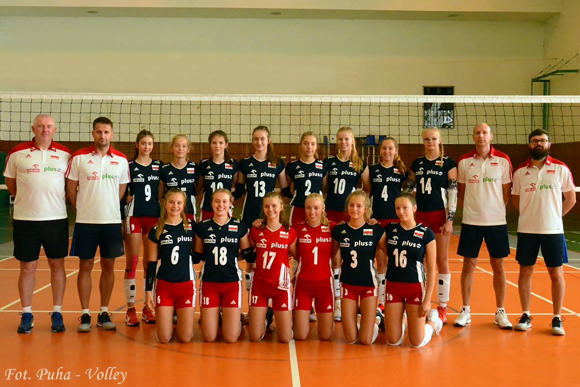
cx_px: 290
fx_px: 604
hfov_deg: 51.3
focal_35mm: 38
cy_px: 194
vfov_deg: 35.5
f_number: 25
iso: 6400
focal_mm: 25
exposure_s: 1/100
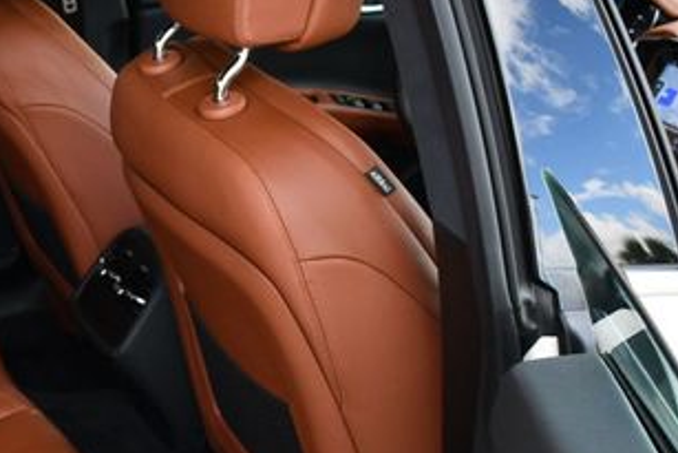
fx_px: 1413
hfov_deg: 25.6
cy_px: 349
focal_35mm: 75
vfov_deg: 18.1
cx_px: -7
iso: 400
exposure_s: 1/250
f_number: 4
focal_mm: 18
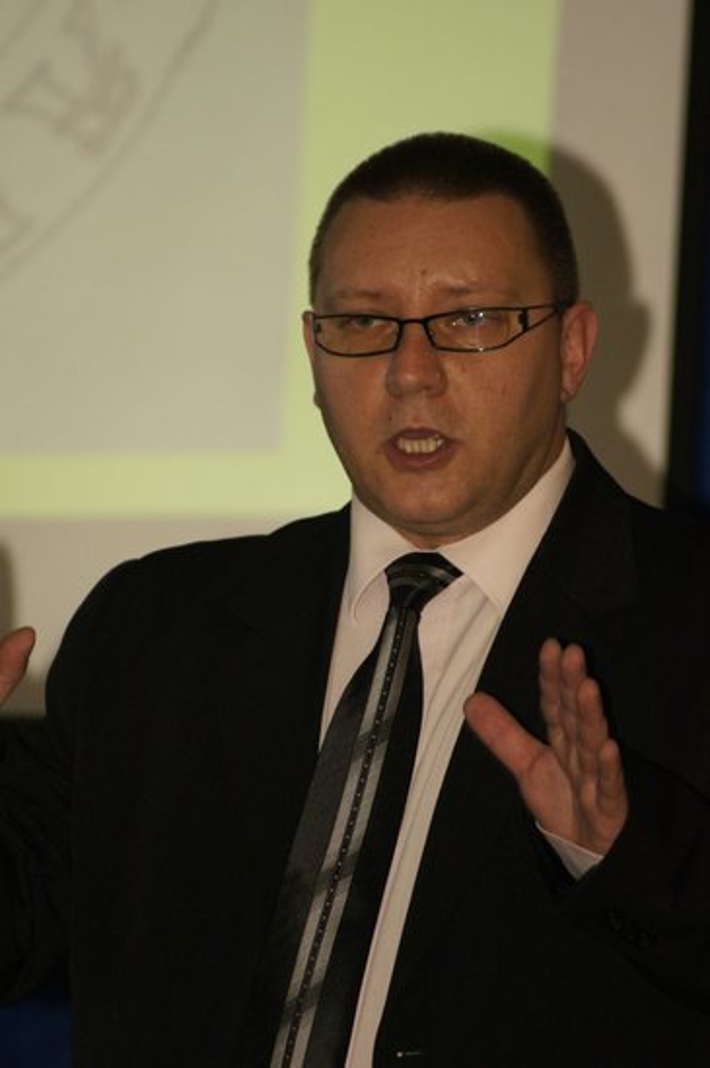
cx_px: 355
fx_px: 13337
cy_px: 534
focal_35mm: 450
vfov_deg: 4.6
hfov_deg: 3.0
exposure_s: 1/160
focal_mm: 300
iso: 800
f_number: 5.6
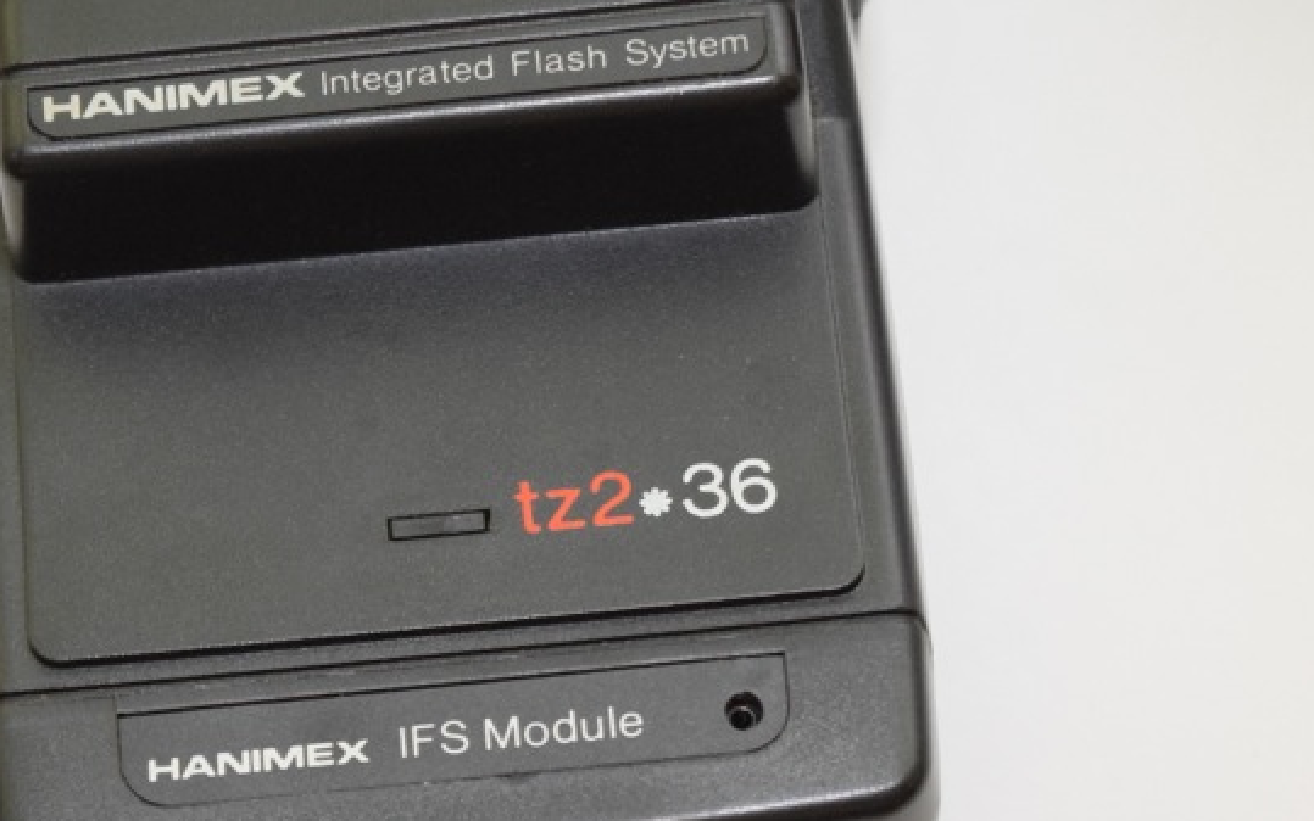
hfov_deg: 13.4
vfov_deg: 8.4
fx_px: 5585
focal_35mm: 156
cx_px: 297
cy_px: 498
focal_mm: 55
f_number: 5.6
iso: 3200
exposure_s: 1/60
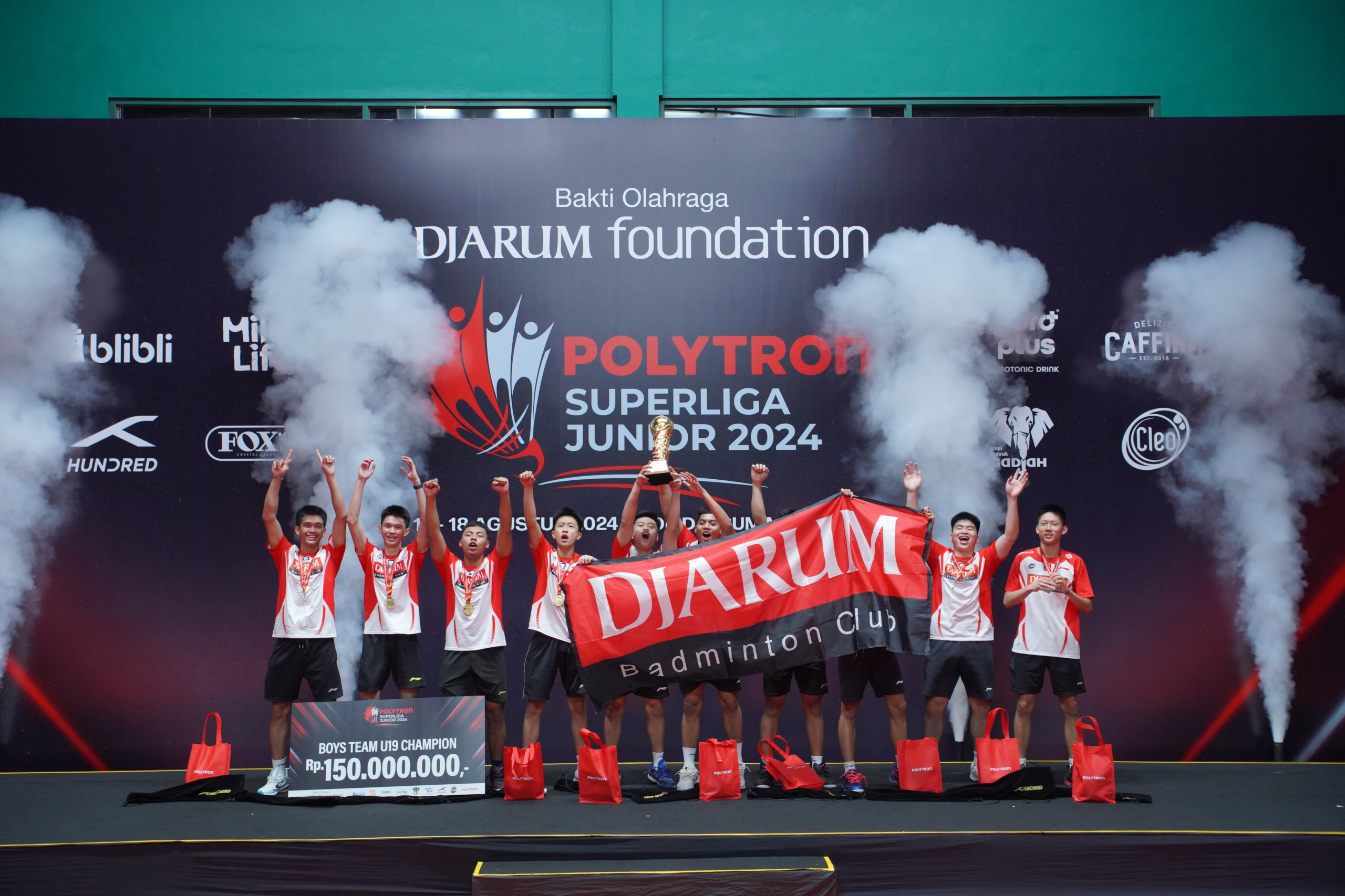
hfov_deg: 46.4
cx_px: 672
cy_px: 448
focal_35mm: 42
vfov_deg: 31.9
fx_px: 1569
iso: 2000
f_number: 4
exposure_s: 1/200
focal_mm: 42
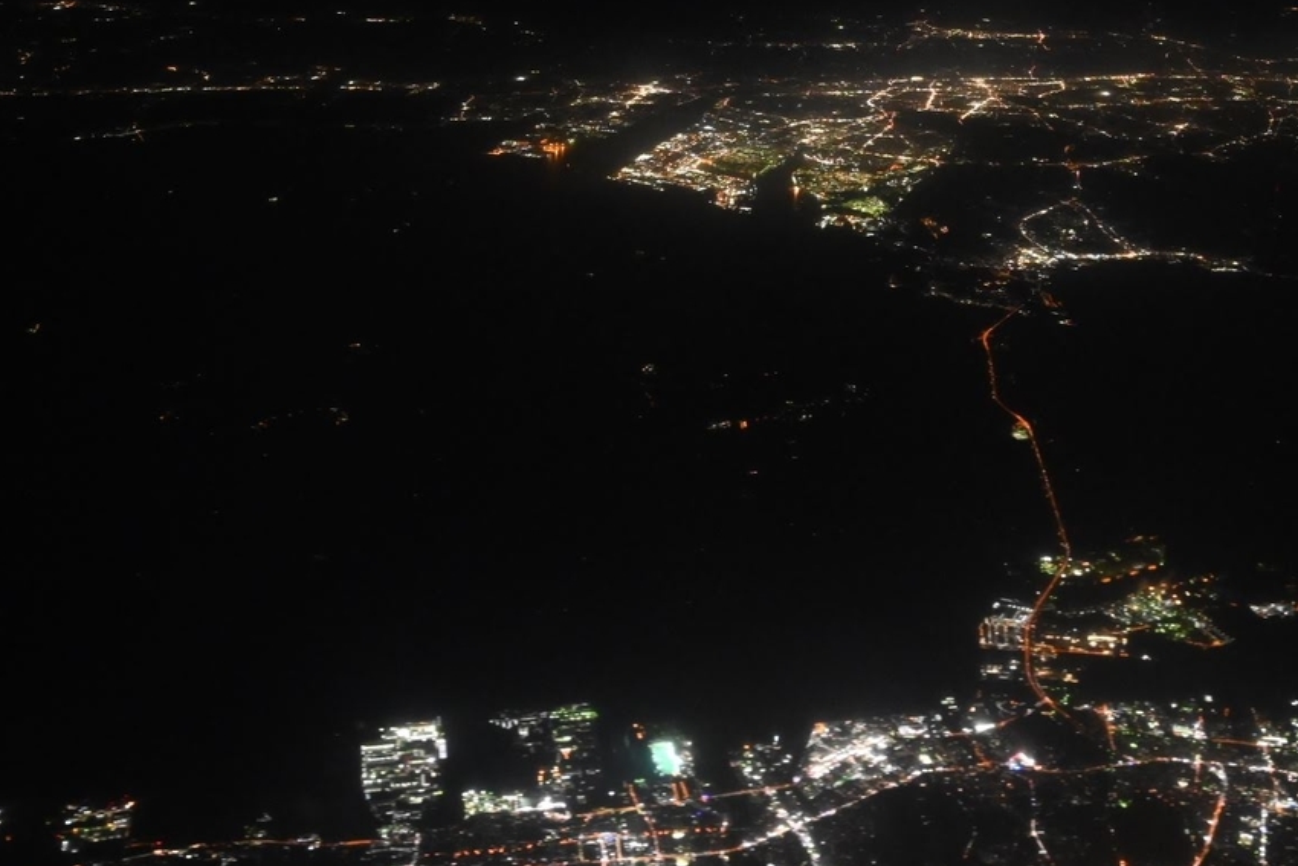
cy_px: 331
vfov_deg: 27.6
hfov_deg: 40.1
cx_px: 860
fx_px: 1756
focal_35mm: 49
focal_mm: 34.5
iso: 10000
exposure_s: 1/10
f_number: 4
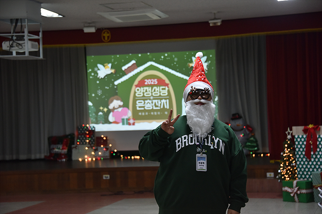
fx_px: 823
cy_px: 107
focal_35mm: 92
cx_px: 161
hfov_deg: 22.1
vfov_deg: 14.9
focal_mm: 92
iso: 1800
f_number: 5.6
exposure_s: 1/125
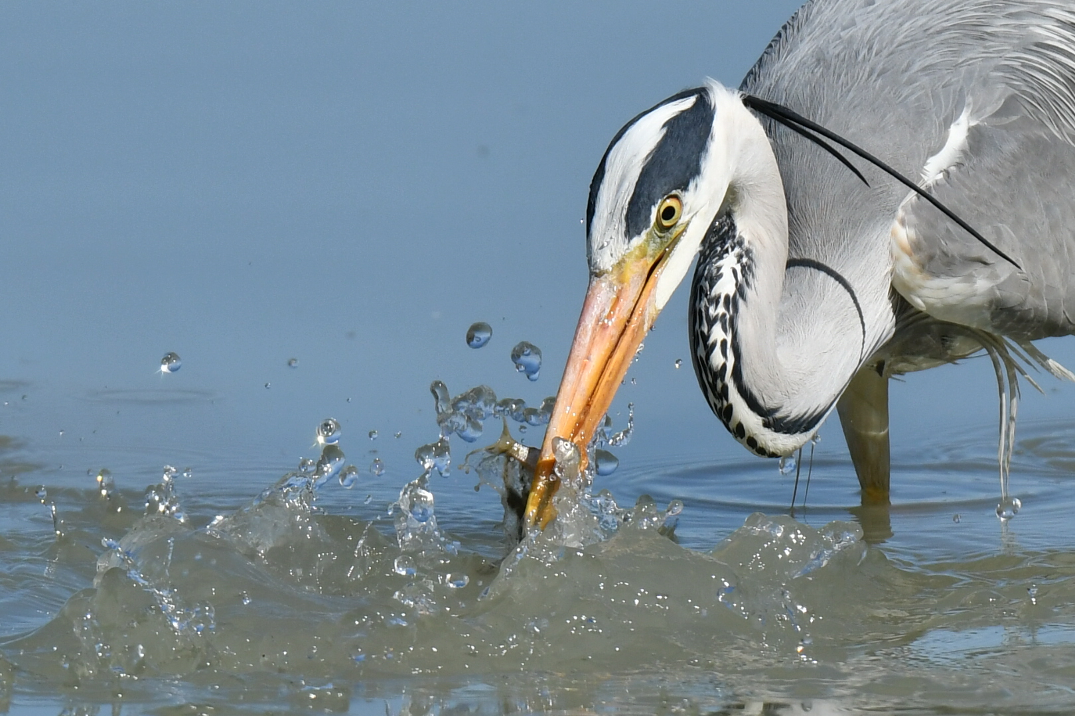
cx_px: 538
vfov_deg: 2.0
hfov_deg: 3.0
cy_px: 358
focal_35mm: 690
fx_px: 20603
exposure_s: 1/3200
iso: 360
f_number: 6.3
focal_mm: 460
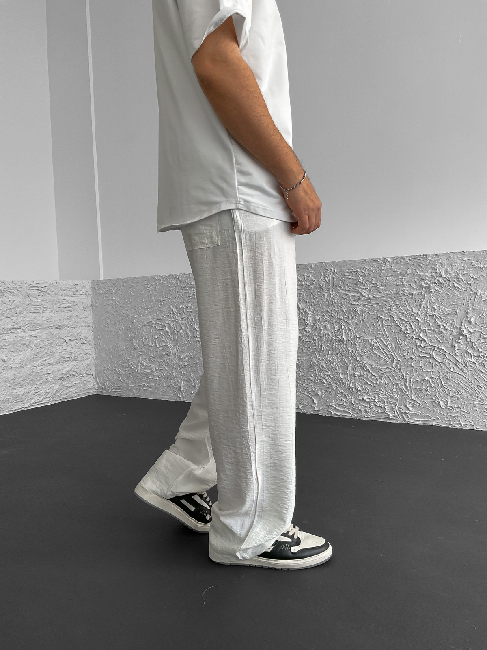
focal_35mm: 29
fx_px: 544
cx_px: 244
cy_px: 325
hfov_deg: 48.2
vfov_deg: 61.7
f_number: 1.8
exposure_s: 1/120
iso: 40
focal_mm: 3
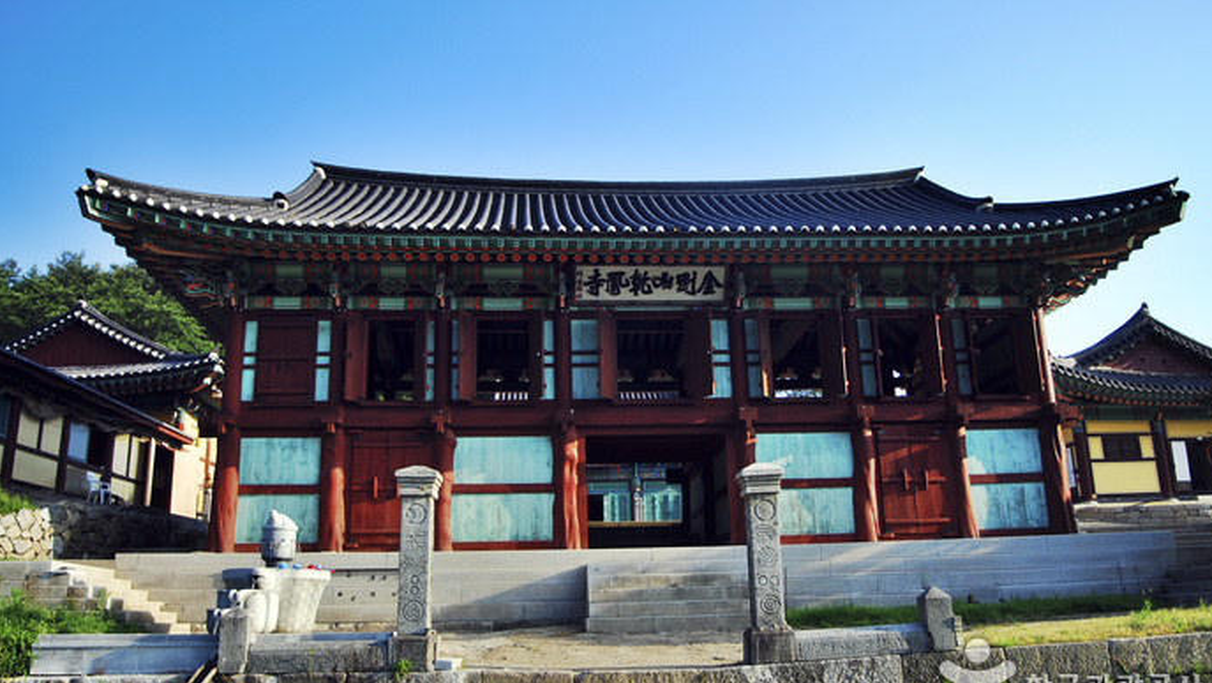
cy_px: 339
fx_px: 1029
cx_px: 613
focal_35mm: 32
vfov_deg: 36.7
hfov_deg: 61.0
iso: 100
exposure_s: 1/320
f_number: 4.5
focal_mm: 20
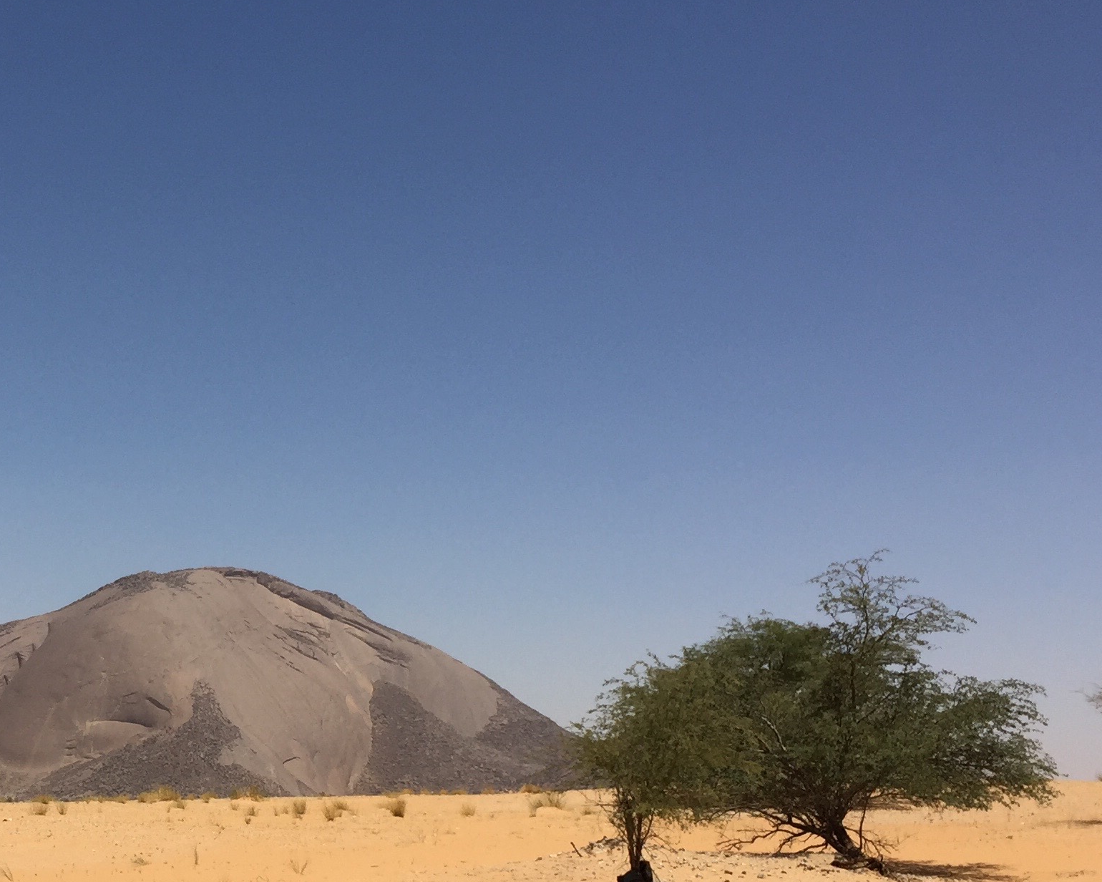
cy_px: 662
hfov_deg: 30.1
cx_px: 111
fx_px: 1957
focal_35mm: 60
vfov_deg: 25.1
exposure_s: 1/3968
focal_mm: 4.15
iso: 32
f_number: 2.2
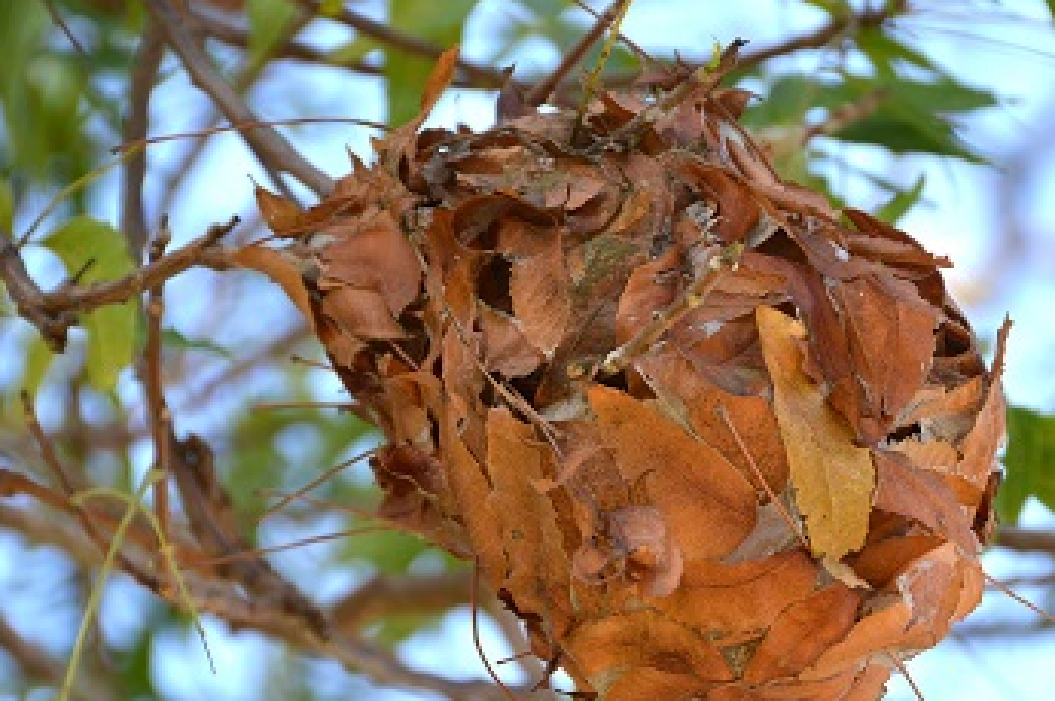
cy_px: 453
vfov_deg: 3.2
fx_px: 12706
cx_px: 713
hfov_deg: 4.8
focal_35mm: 434
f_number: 5.6
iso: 360
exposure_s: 1/500
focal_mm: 200
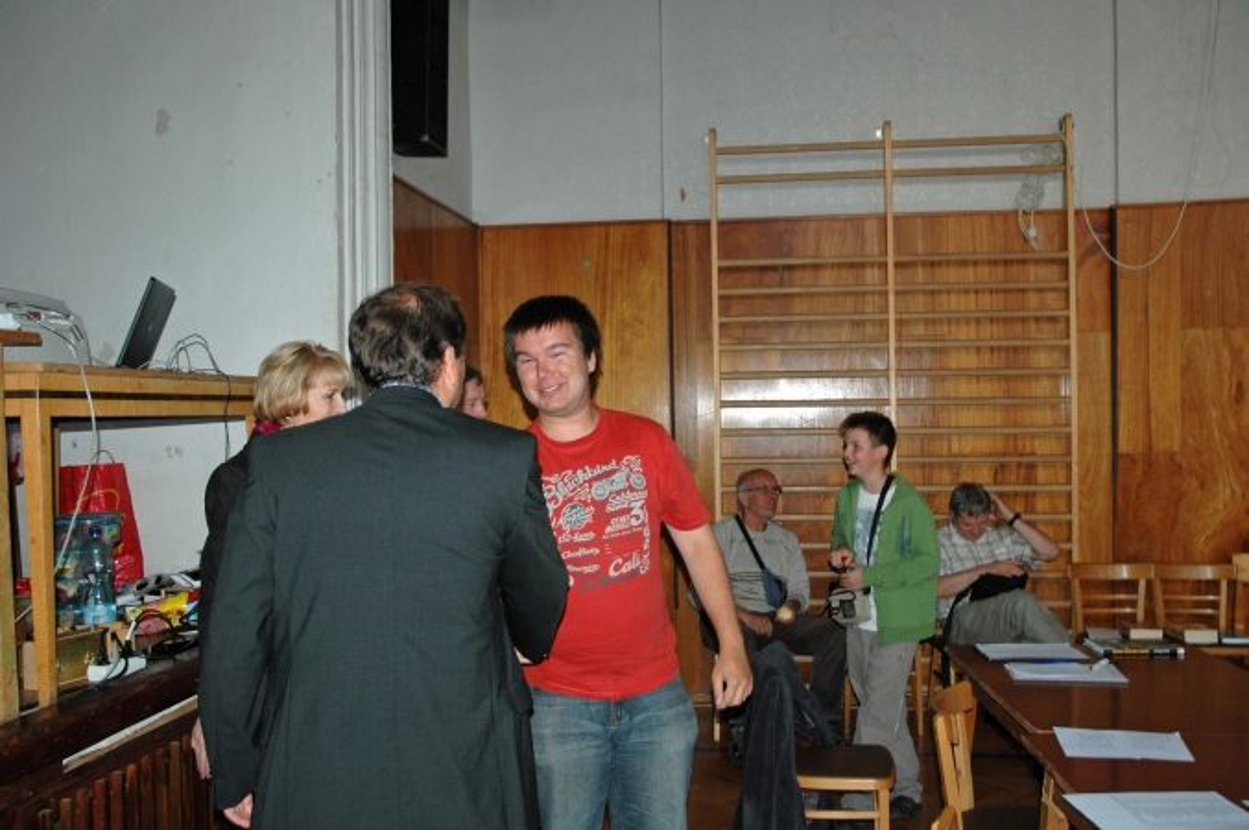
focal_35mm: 36
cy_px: 415
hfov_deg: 53.2
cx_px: 624
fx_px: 1248
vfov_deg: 36.8
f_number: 3.8
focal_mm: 24
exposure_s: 1/60
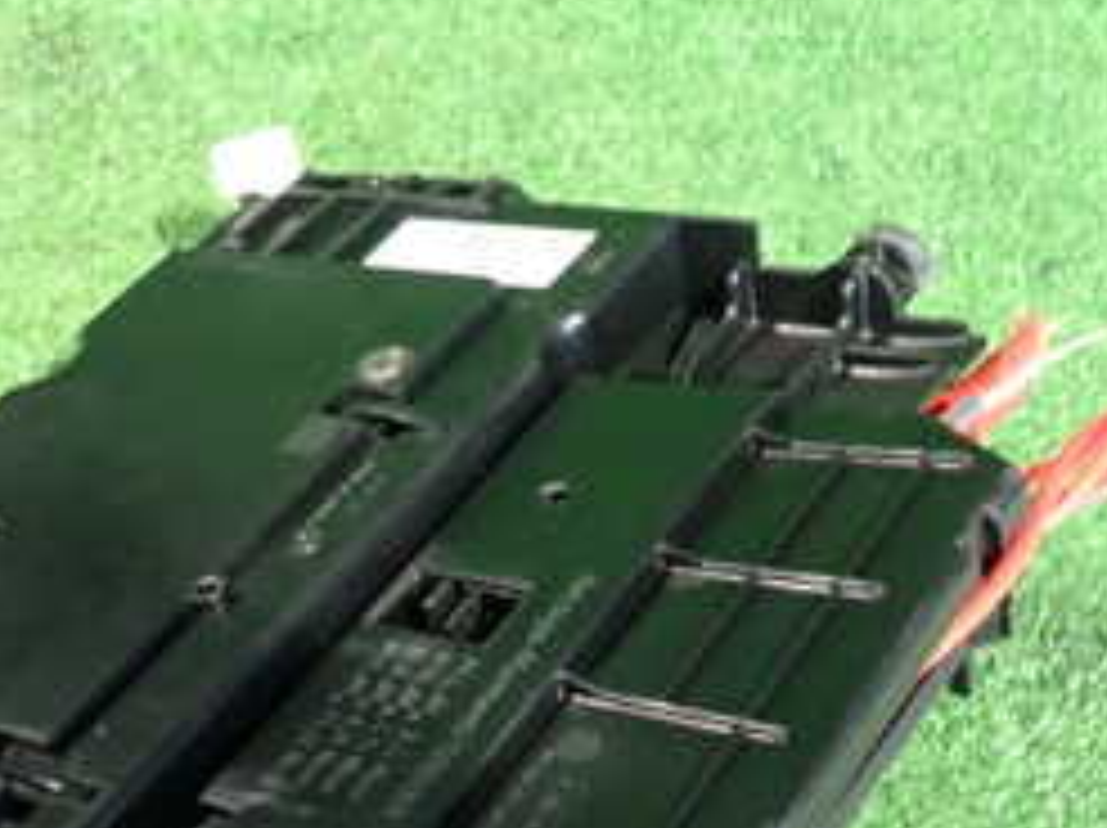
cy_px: 904
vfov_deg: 22.6
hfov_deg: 31.1
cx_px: 252
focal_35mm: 61
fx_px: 1949
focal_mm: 4.5
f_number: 2
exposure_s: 1/15
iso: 800
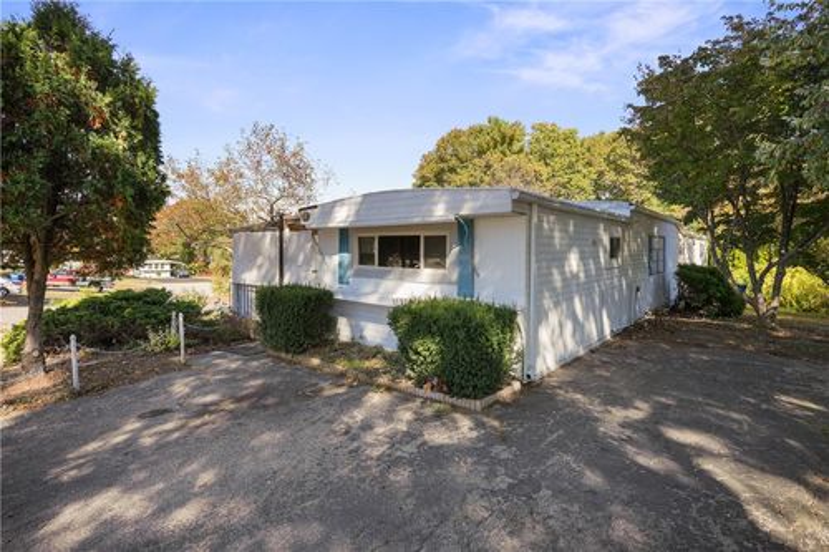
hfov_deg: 93.3
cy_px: 276
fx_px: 391
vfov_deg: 70.4
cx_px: 414
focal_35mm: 17
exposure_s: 1/500
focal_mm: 17
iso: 320
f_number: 6.3
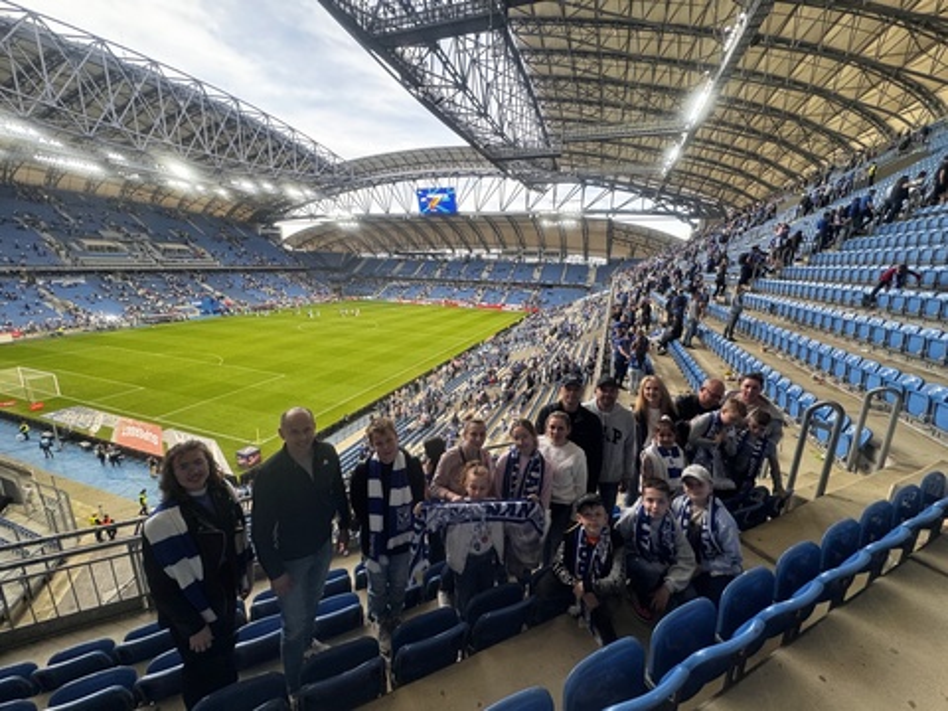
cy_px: 356
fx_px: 383
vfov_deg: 85.7
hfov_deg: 102.1
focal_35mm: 14
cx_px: 474
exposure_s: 1/100
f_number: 2.2
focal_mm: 2.22
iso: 160
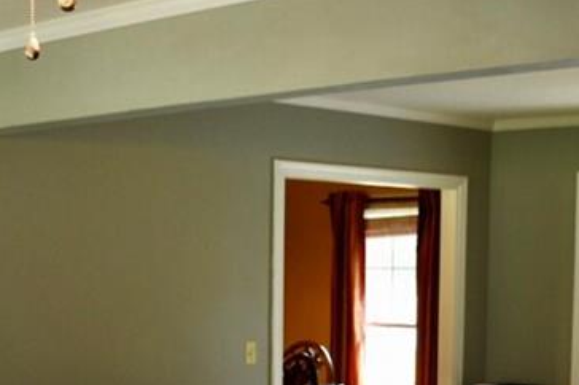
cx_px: 278
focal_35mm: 76
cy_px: 461
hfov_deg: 26.7
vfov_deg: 17.1
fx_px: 1221
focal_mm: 18
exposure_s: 1/30
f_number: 3.5
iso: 400
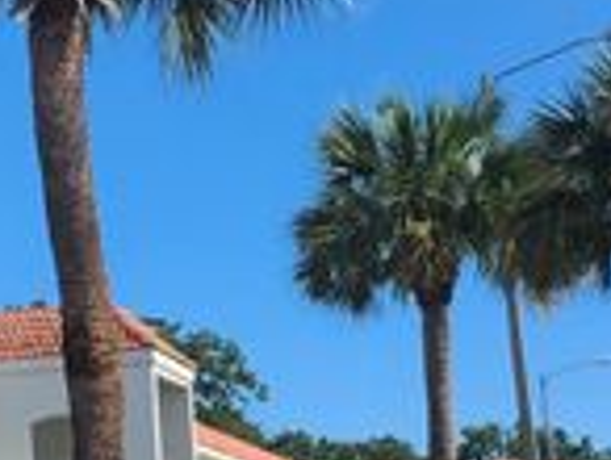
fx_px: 1450
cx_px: -134
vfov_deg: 18.0
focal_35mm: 82
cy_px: 220
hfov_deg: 21.9
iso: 50
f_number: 1.8
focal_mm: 5
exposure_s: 1/2723
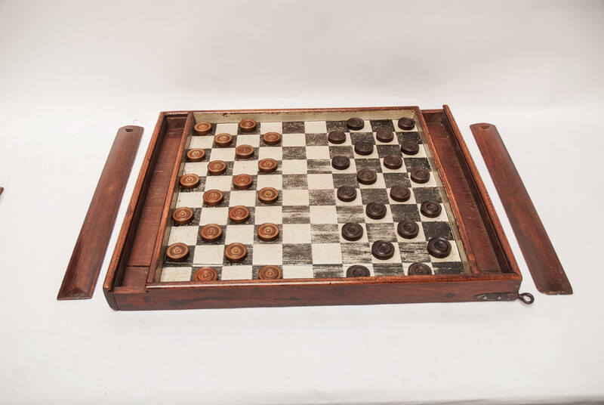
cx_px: 302
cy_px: 202
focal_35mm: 33
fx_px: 554
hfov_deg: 57.2
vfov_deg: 40.1
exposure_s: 1/15
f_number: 3.5
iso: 100
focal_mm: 22
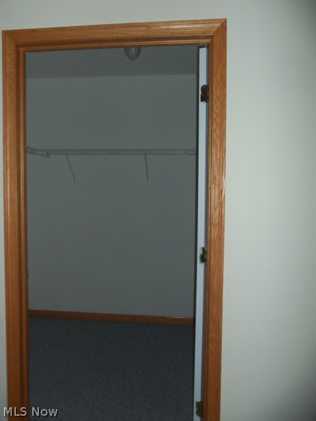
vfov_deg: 61.7
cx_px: 158
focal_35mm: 29
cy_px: 210
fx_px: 353
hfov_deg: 48.2
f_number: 3.4
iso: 100
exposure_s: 1/30
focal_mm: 5.2
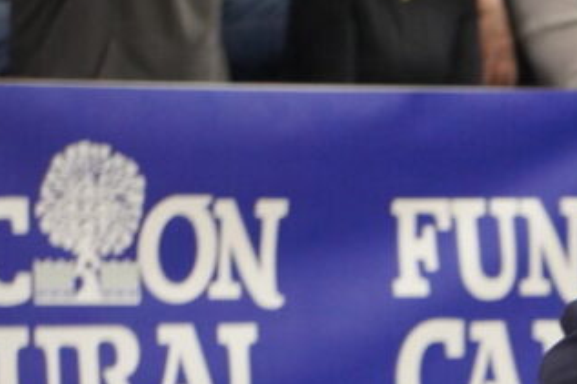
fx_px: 11880
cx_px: 690
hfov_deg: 2.8
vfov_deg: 1.8
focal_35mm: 742
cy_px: 605
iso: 2500
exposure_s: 1/250
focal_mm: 153
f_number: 5.6
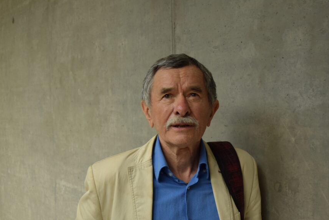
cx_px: 175
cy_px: 127
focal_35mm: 50
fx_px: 457
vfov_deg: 27.0
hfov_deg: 39.6
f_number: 4
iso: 400
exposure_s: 1/160
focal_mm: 28
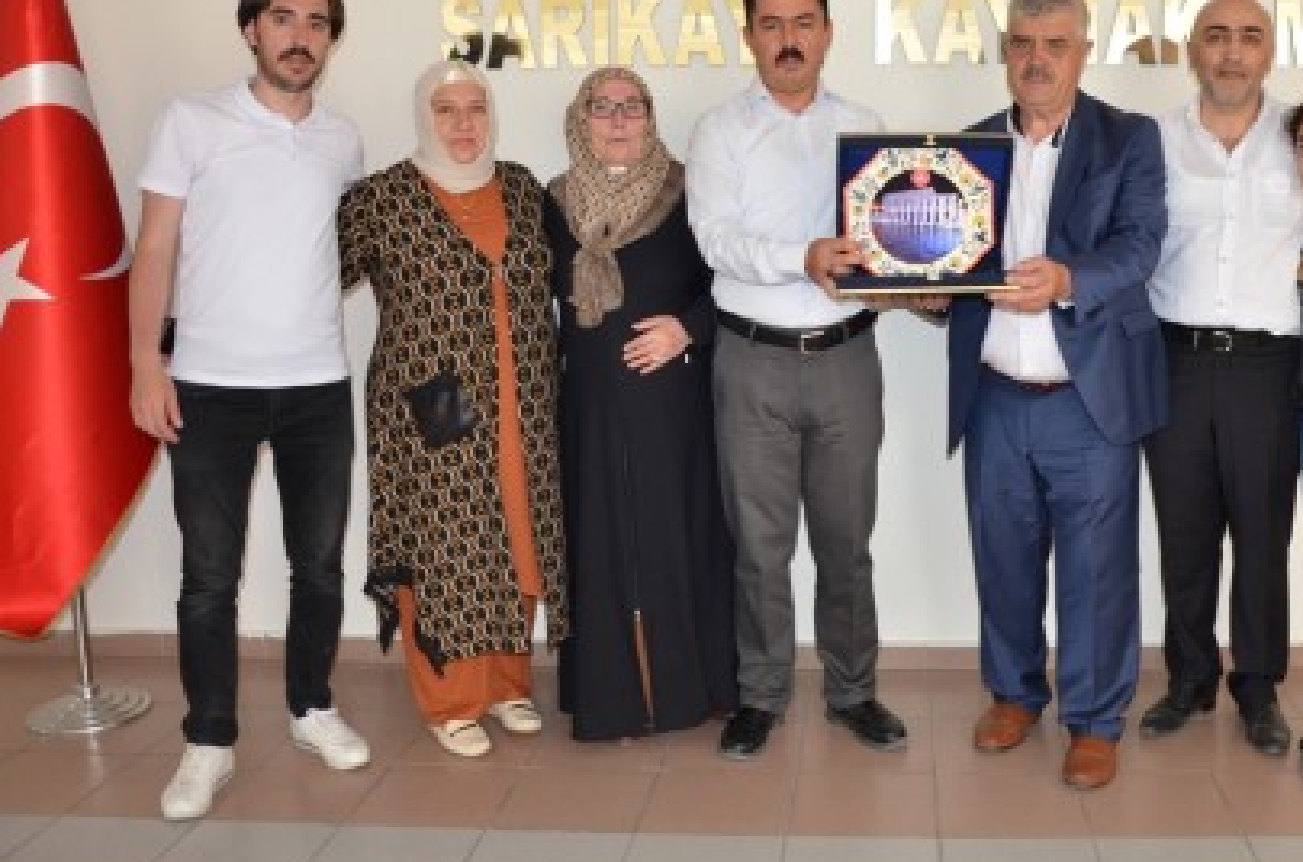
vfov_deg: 19.7
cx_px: 825
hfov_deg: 29.3
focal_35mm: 69
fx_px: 2479
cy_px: 338
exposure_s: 1/60
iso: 560
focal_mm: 35
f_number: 4.5
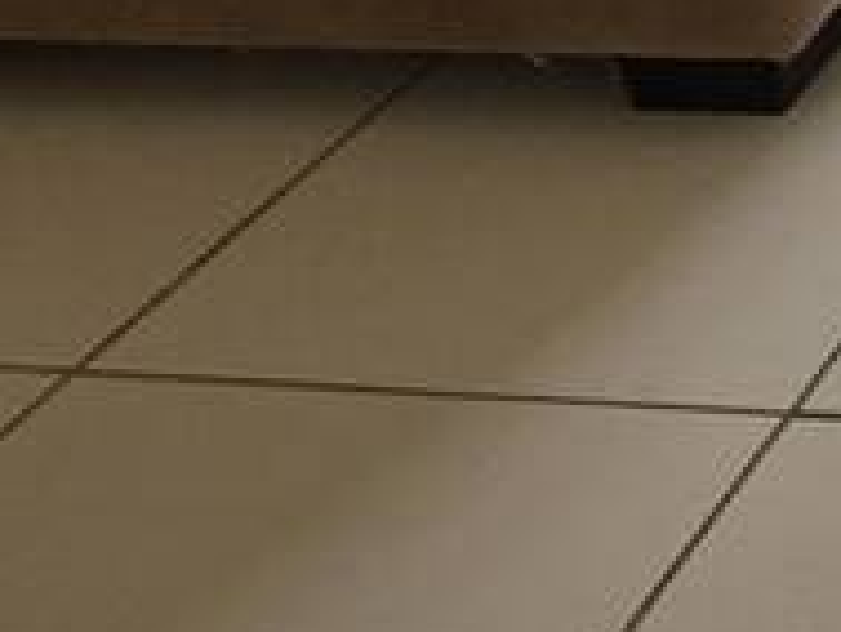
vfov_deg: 12.2
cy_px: -855
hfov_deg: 14.4
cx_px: 1922
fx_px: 2407
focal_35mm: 99
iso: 40
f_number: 1.9
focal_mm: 2.2
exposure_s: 1/463
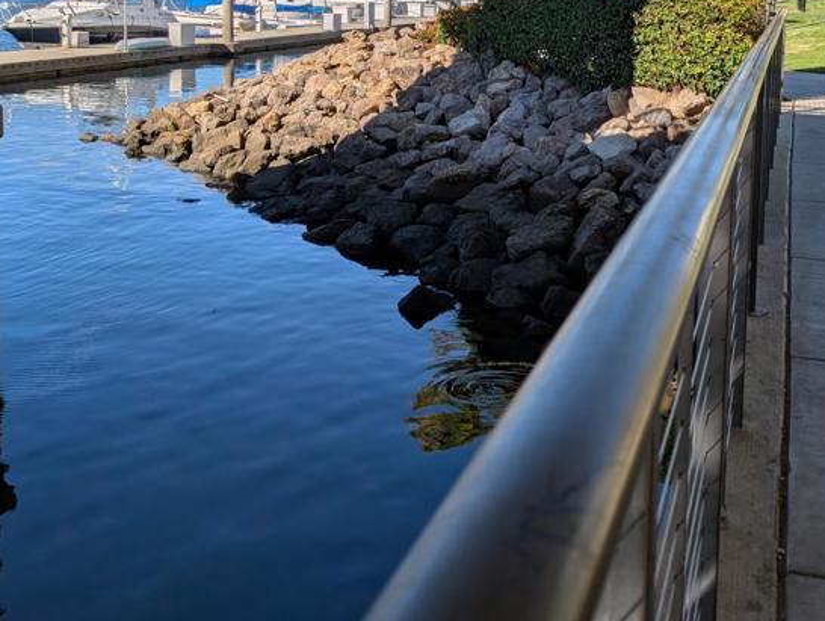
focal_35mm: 45
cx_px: 629
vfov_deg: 31.5
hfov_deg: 40.7
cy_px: 129
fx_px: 1074
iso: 20
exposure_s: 1/9901
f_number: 1.68
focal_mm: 6.9
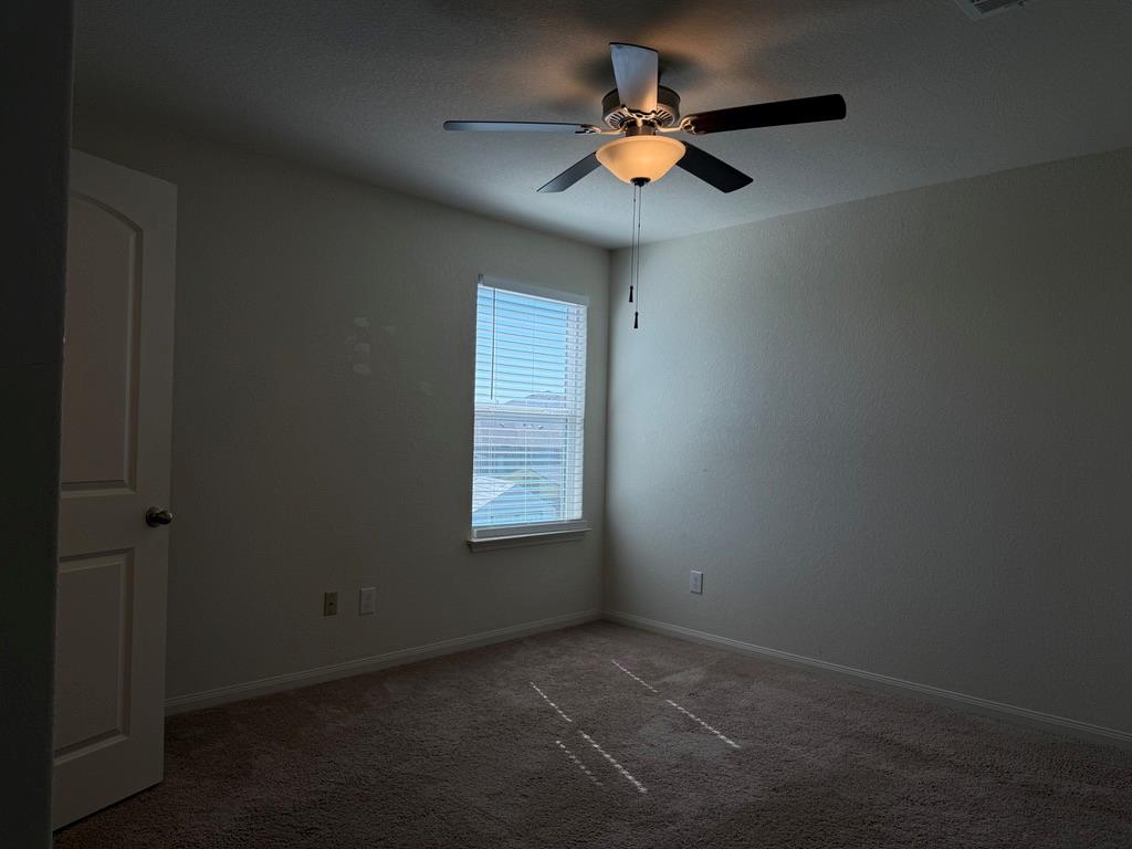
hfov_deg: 71.6
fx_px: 785
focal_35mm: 24
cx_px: 566
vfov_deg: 56.8
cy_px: 424
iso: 80
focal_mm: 6.76
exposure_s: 1/677
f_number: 1.78
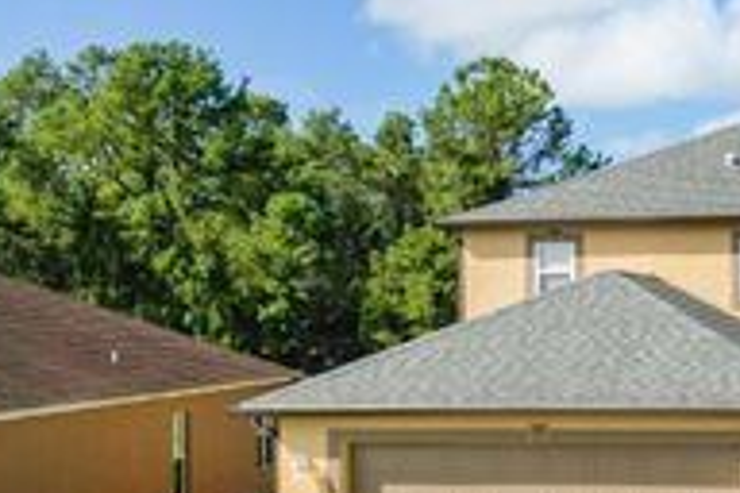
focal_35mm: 65
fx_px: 1336
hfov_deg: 29.1
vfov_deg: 20.8
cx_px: 725
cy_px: 349
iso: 110
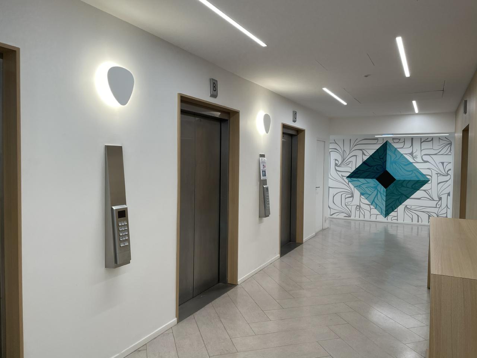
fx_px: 358
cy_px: 179
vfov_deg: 53.1
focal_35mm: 26
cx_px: 238
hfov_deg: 67.3
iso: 50
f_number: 1.6
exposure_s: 1/100
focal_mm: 4.2
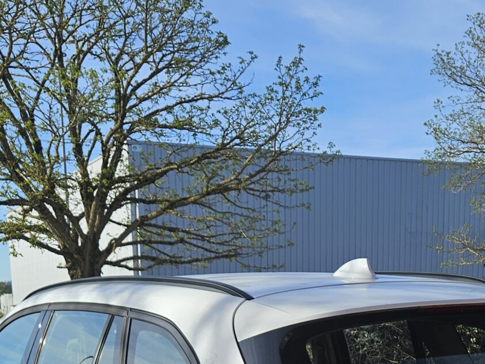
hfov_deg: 27.7
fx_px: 981
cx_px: 304
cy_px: 527
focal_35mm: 70
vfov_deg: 18.8
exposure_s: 1/1542
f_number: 1.8
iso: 32
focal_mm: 5.4
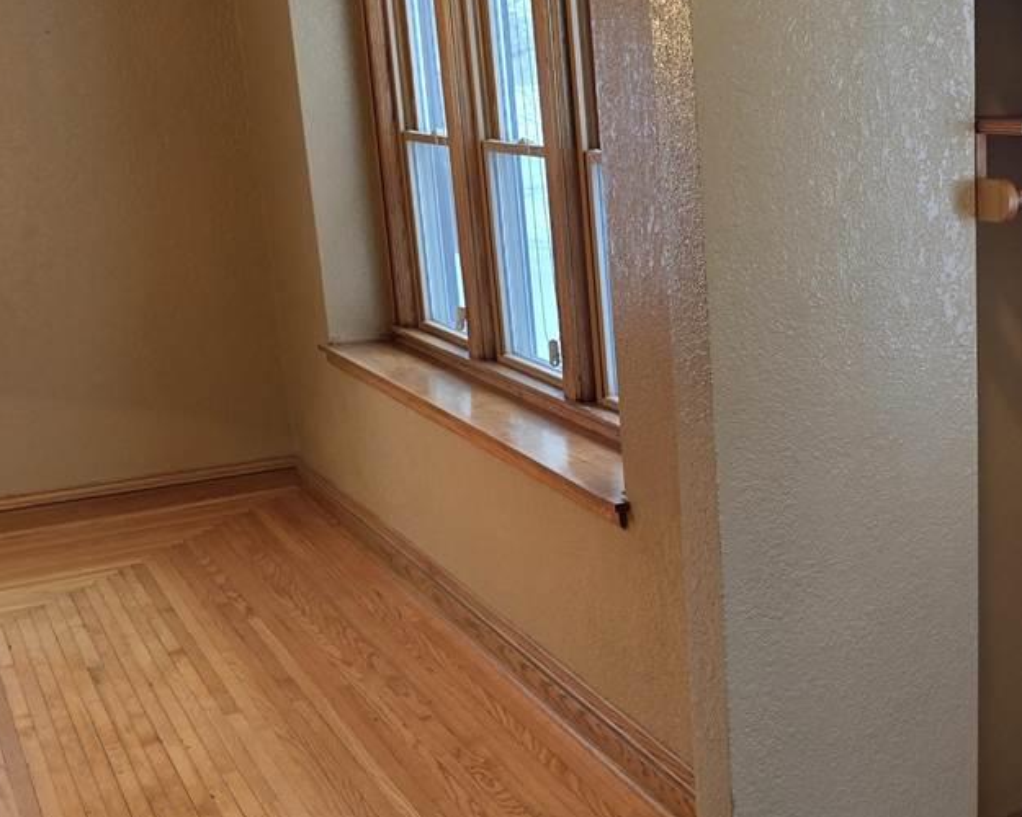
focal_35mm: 46
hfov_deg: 36.7
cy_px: 436
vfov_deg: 32.7
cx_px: 994
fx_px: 1391
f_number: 1.7
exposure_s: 1/120
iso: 100
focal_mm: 6.3
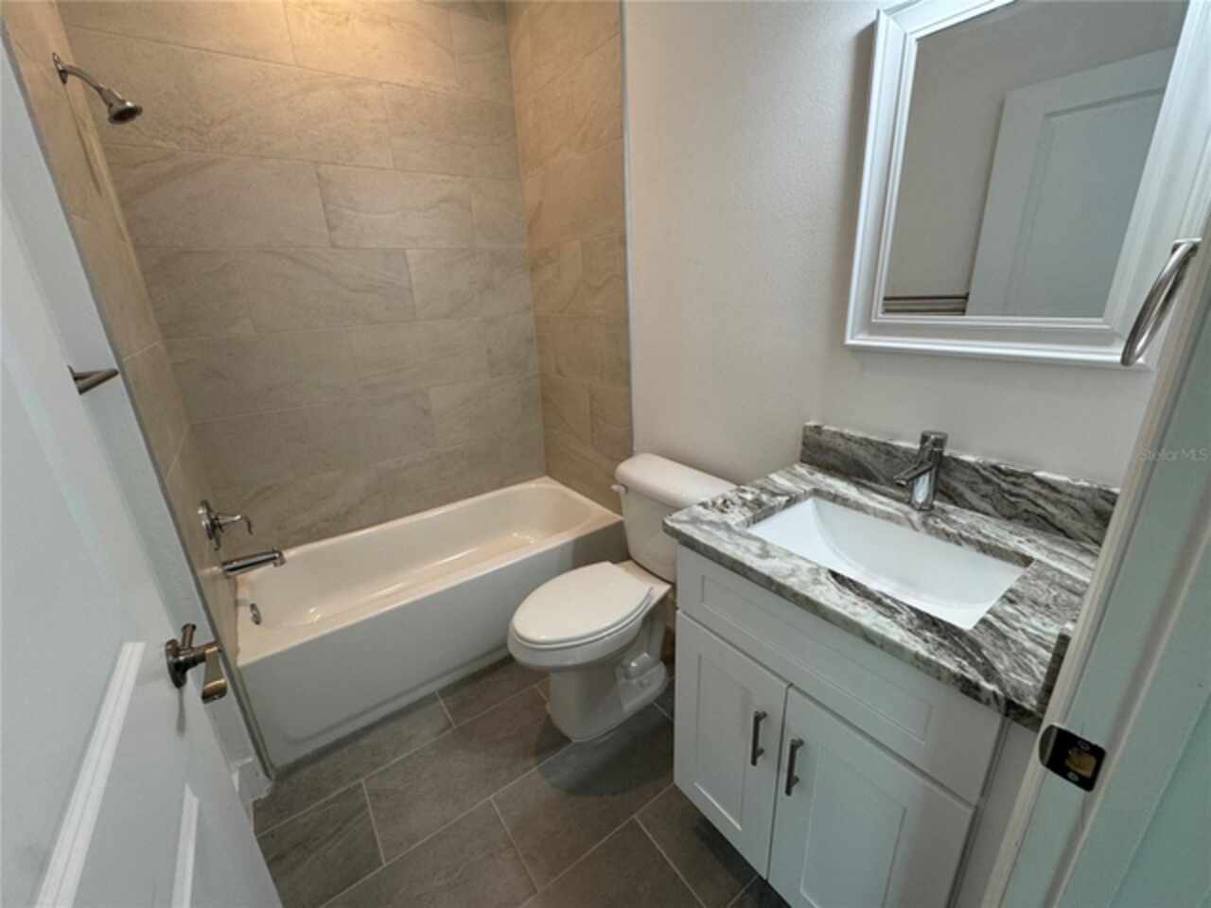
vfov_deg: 85.7
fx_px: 490
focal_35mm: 14
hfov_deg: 102.1
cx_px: 606
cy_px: 454
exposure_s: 1/120
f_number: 2.2
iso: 125
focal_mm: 2.22
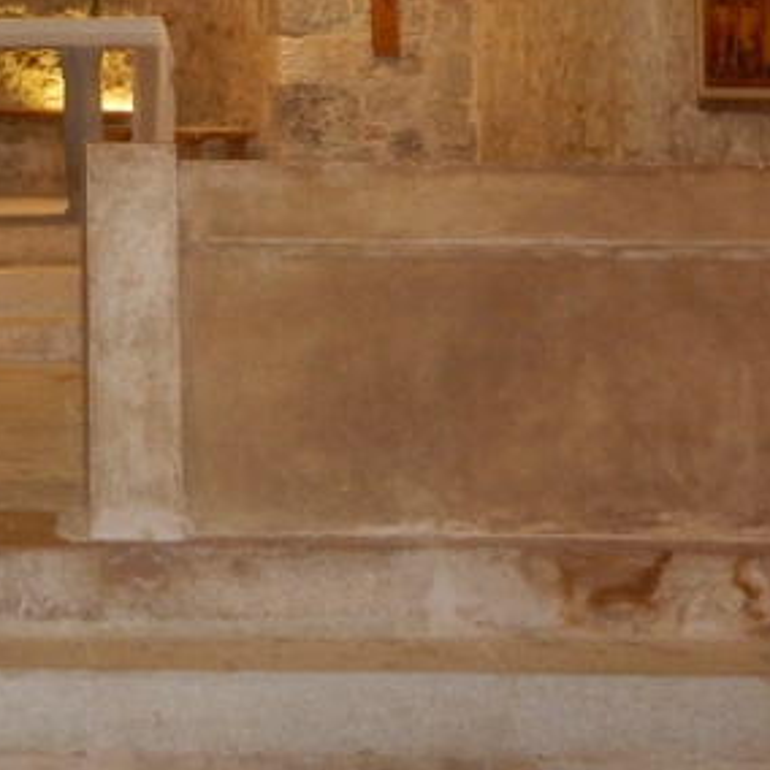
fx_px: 1762
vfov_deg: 23.2
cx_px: -130
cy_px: -73
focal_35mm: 70
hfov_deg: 22.8
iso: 200
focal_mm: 4
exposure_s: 1/30
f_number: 3
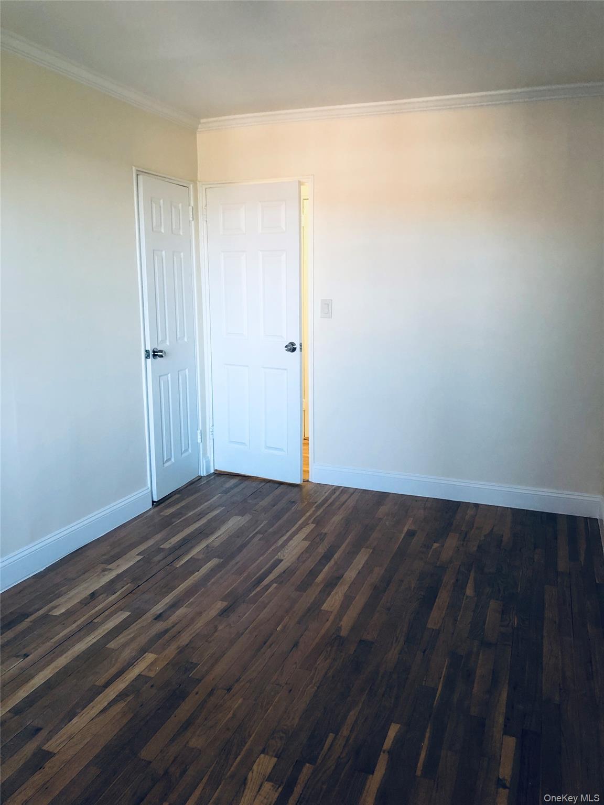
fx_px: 651
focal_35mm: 28
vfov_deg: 63.4
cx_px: 302
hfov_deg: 49.7
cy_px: 402
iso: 40
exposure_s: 1/17
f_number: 1.8
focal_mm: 3.99
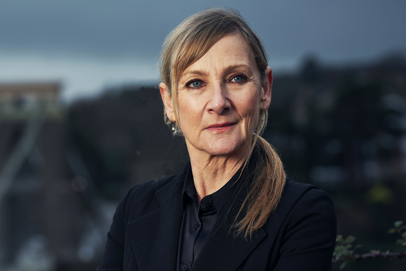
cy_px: 195
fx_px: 2154
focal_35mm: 191
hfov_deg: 10.7
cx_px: 108
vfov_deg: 7.2
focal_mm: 114
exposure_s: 1/160
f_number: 4.5
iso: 125
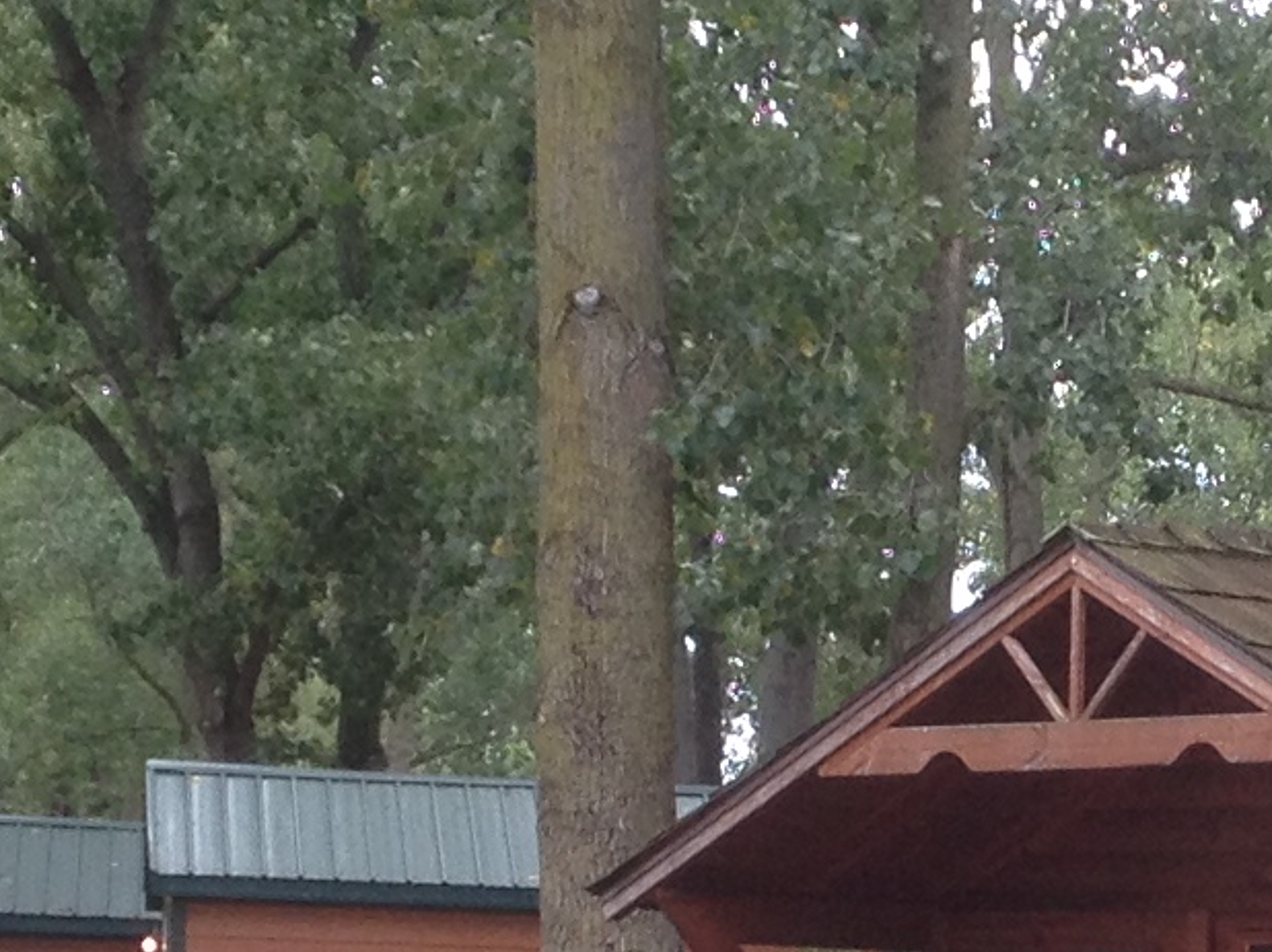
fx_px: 6795
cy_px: 1236
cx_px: 1367
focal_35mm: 185
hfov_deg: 10.6
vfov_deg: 7.9
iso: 50
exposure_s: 1/194
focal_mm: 4.28
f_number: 2.4
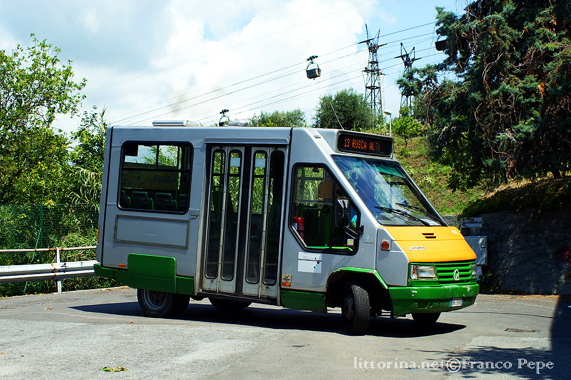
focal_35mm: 60
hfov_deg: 33.4
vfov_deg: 22.6
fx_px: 951
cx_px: 286
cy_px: 190
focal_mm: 40
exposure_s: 1/500
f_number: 4.5
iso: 100
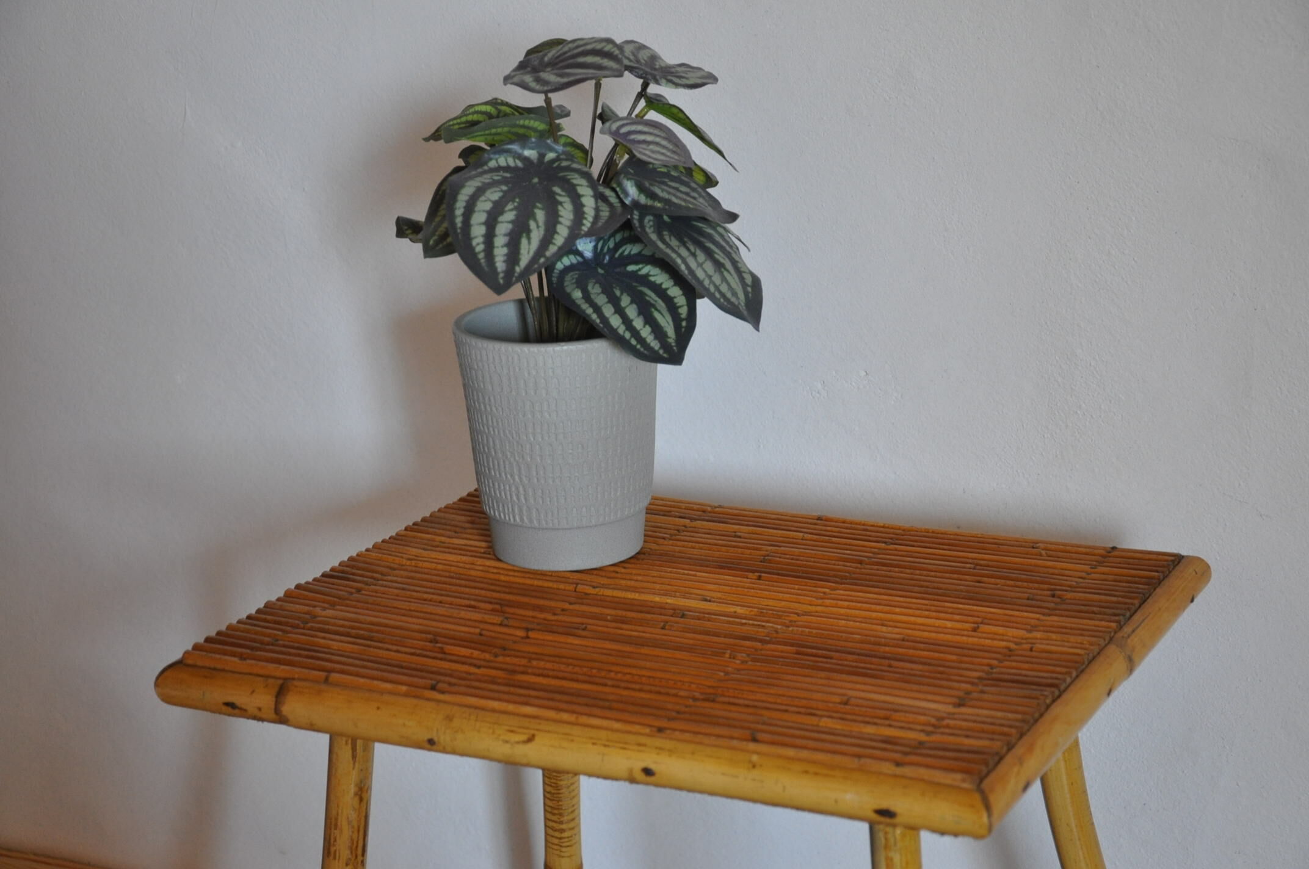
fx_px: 2615
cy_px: 434
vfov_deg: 18.9
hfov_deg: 28.1
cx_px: 654
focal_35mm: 72
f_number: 4.8
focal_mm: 48
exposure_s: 1/30
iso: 800
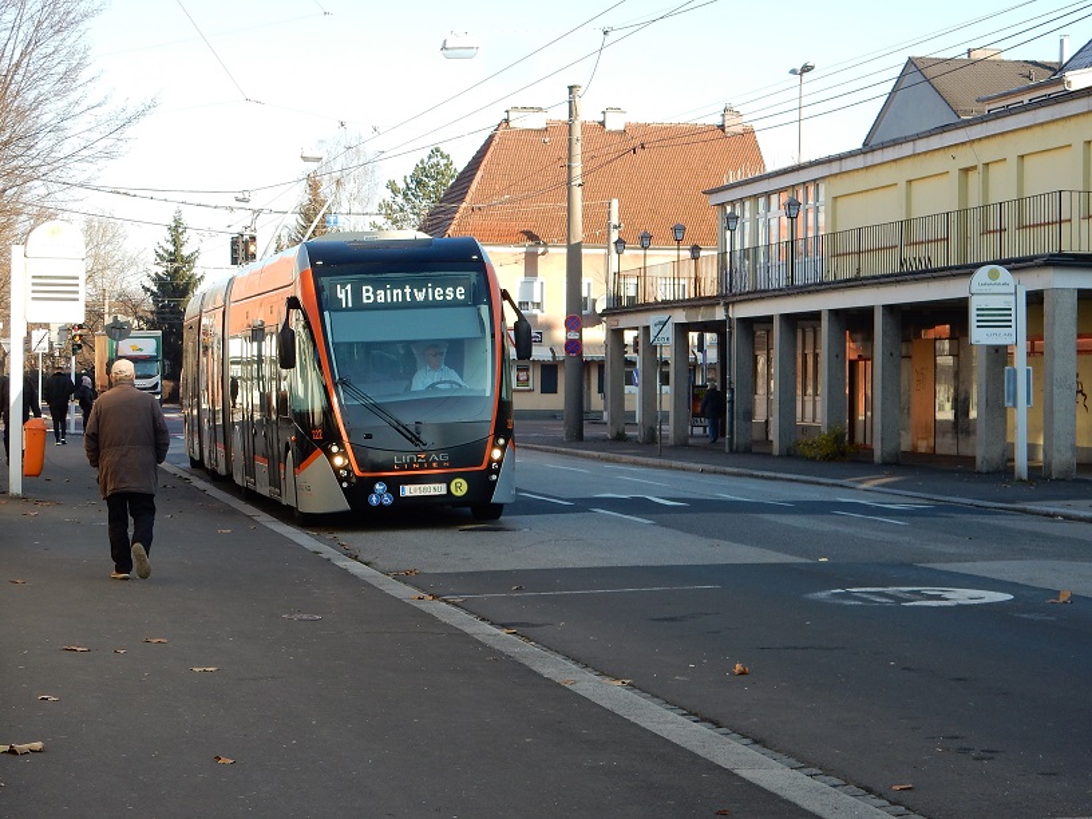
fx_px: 2650
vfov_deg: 17.6
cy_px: 410
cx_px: 546
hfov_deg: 23.3
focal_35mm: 84
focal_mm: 14.9
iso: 125
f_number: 5
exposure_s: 1/200
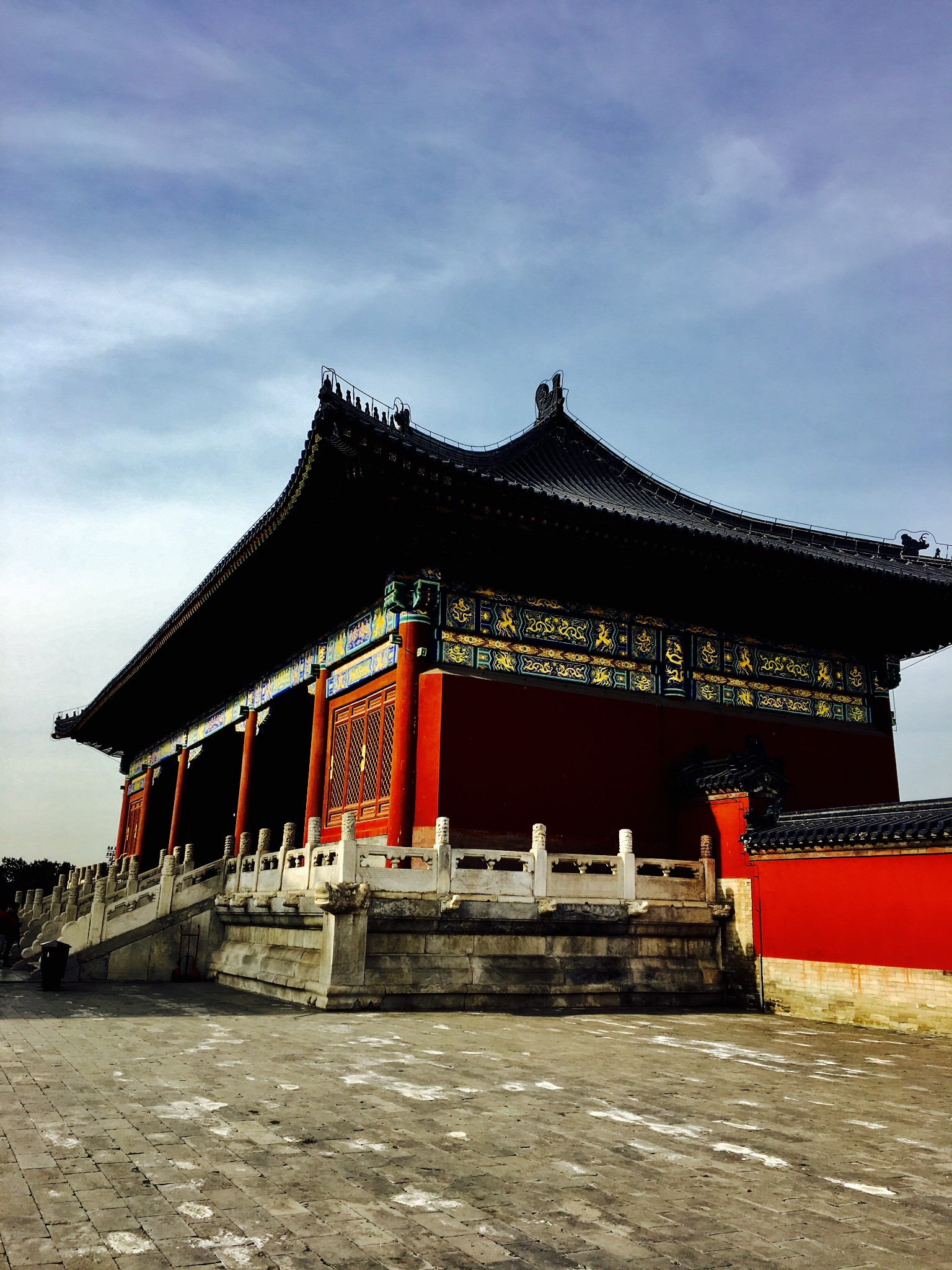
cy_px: 635
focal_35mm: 29
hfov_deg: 48.2
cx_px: 476
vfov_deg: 61.7
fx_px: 1063
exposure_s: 1/1115
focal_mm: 4.15
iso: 25
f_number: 2.2
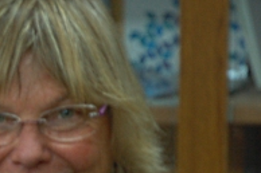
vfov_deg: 4.8
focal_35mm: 282
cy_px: 247
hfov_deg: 7.2
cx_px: -164
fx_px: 2043
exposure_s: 1/15
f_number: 4.5
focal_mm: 52
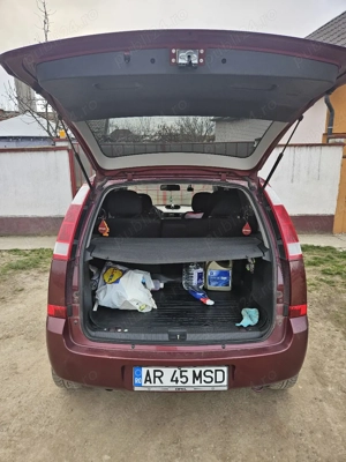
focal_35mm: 23
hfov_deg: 58.9
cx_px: 173
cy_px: 231
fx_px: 307
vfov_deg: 73.9
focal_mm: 5.4
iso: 32
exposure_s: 1/101
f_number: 1.8
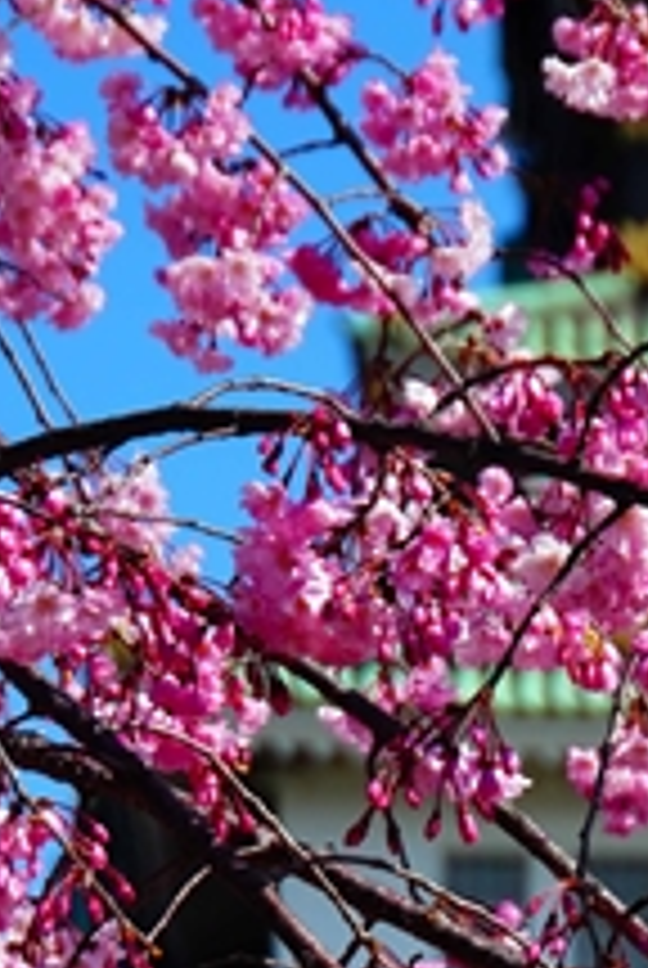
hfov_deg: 3.6
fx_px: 10412
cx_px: 675
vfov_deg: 5.3
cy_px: 1238
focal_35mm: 387
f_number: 7.1
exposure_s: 1/640
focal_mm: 71.2
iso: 100
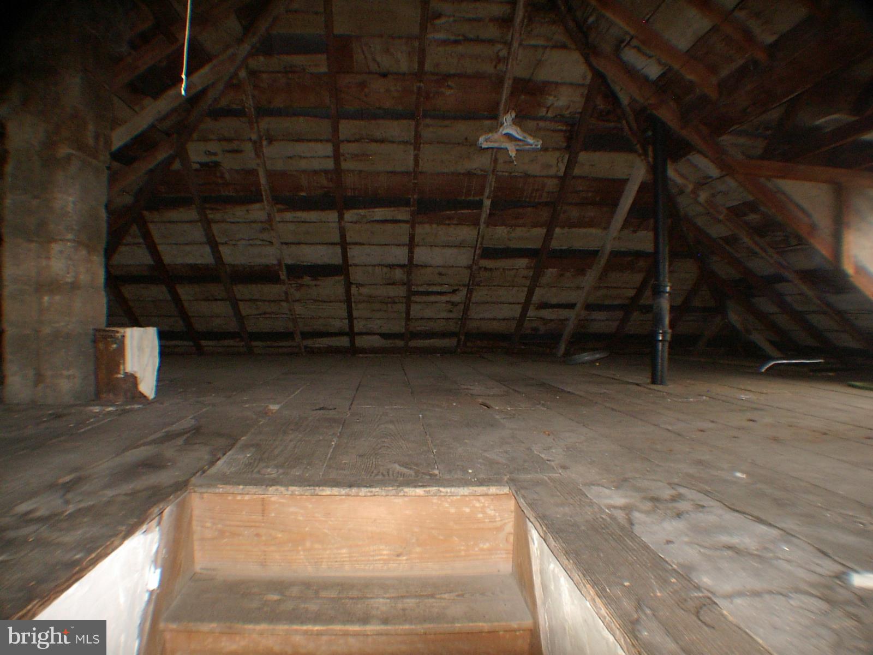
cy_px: 328
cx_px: 436
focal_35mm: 37
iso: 200
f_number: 2.9
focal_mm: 5.8
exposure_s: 1/30
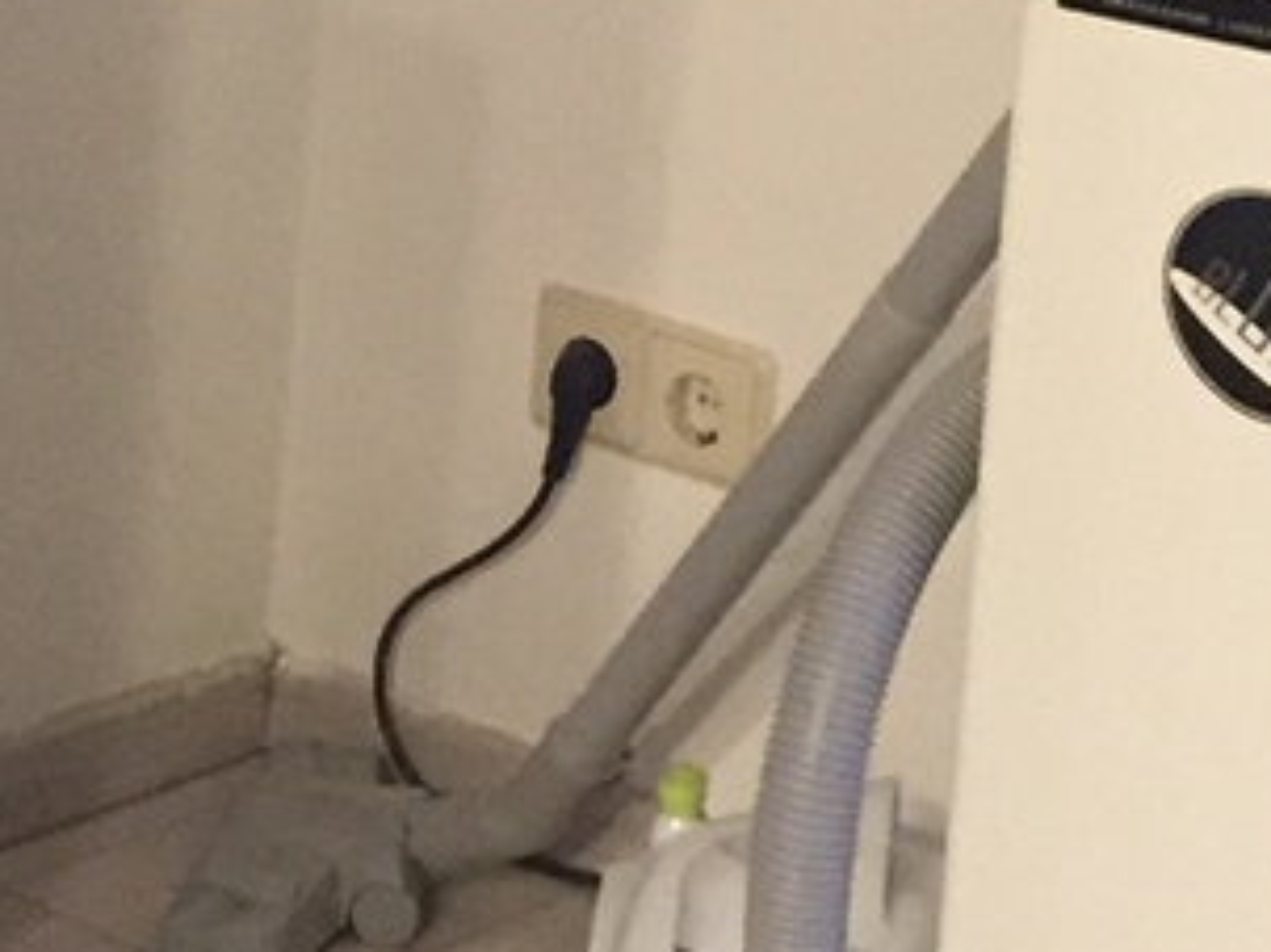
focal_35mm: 153
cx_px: -684
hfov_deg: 12.3
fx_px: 5615
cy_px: 143
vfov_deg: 9.7
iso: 250
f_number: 2.2
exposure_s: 1/25
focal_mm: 4.15
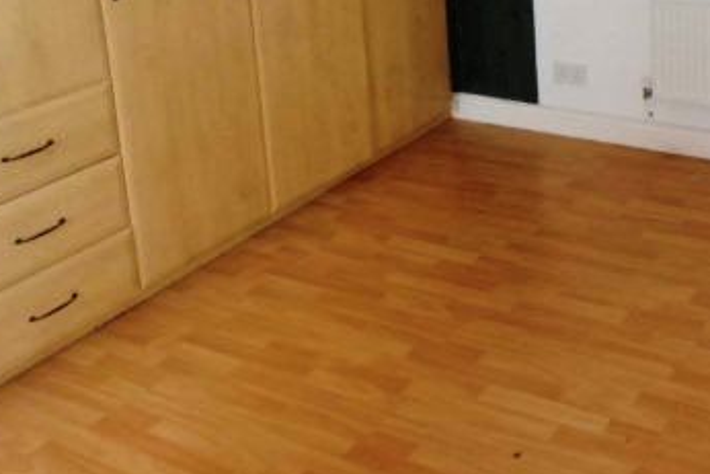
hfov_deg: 38.2
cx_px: 560
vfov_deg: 25.6
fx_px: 986
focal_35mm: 50
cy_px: -6
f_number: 2.8
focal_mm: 4.7
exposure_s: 1/60
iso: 200
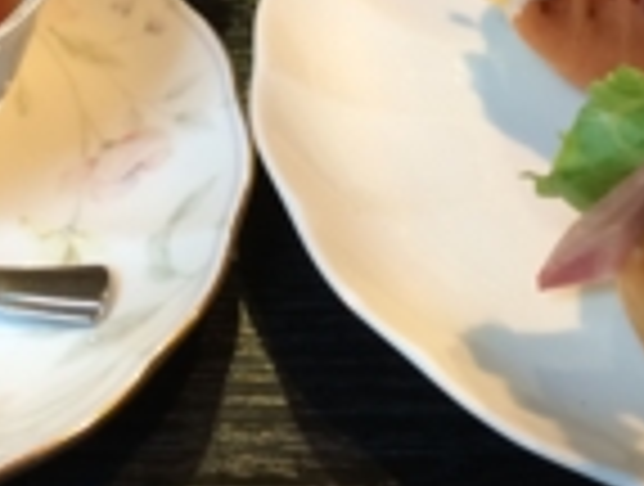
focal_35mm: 91
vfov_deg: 15.3
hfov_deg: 21.4
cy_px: -189
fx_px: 1697
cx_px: 234
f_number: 2.2
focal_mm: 4.15
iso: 100
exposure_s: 1/30
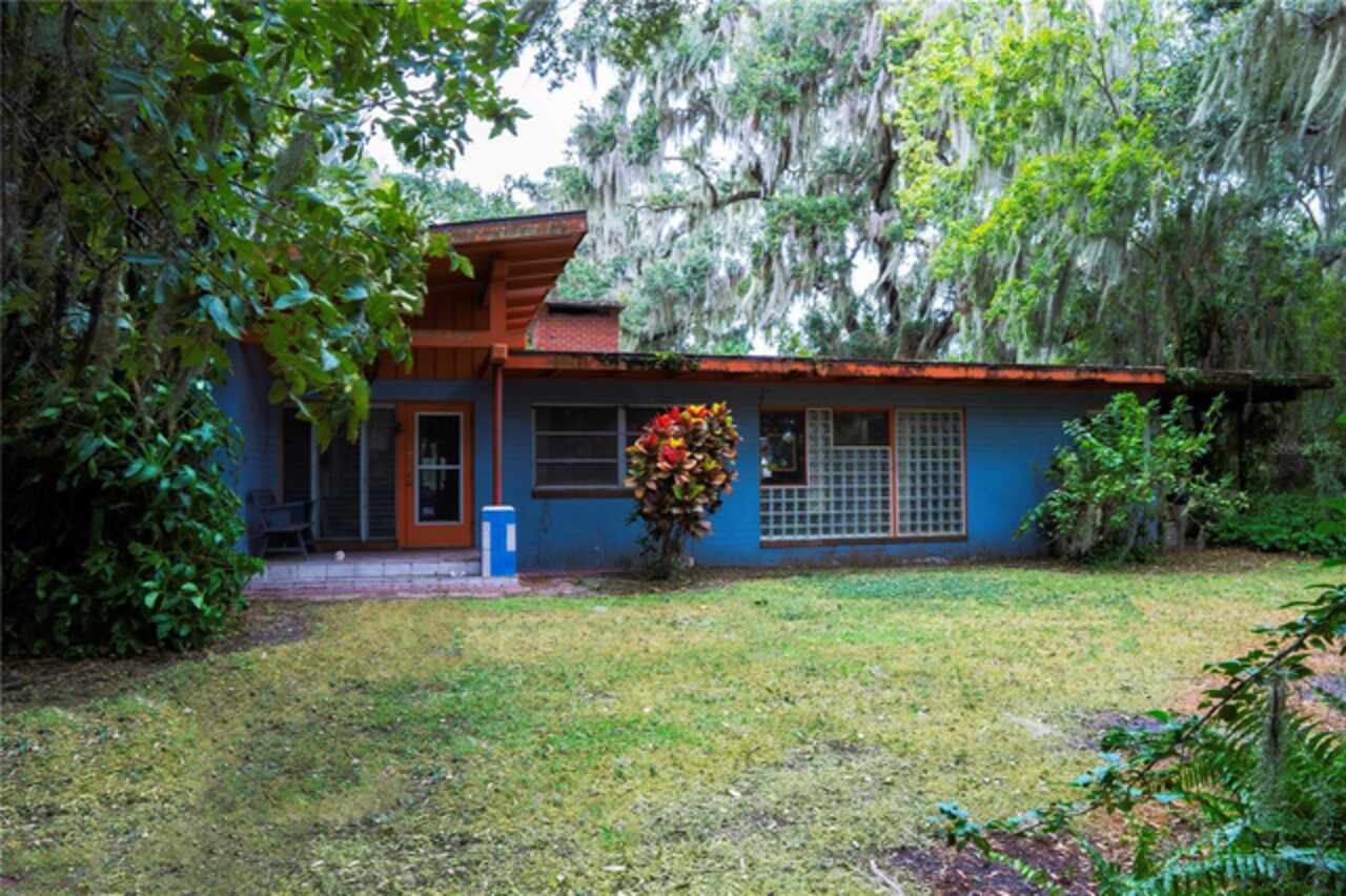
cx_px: 673
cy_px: 448
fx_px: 897
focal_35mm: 24
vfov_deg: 53.1
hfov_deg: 73.8
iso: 400
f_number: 10
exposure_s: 1/15
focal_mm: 16
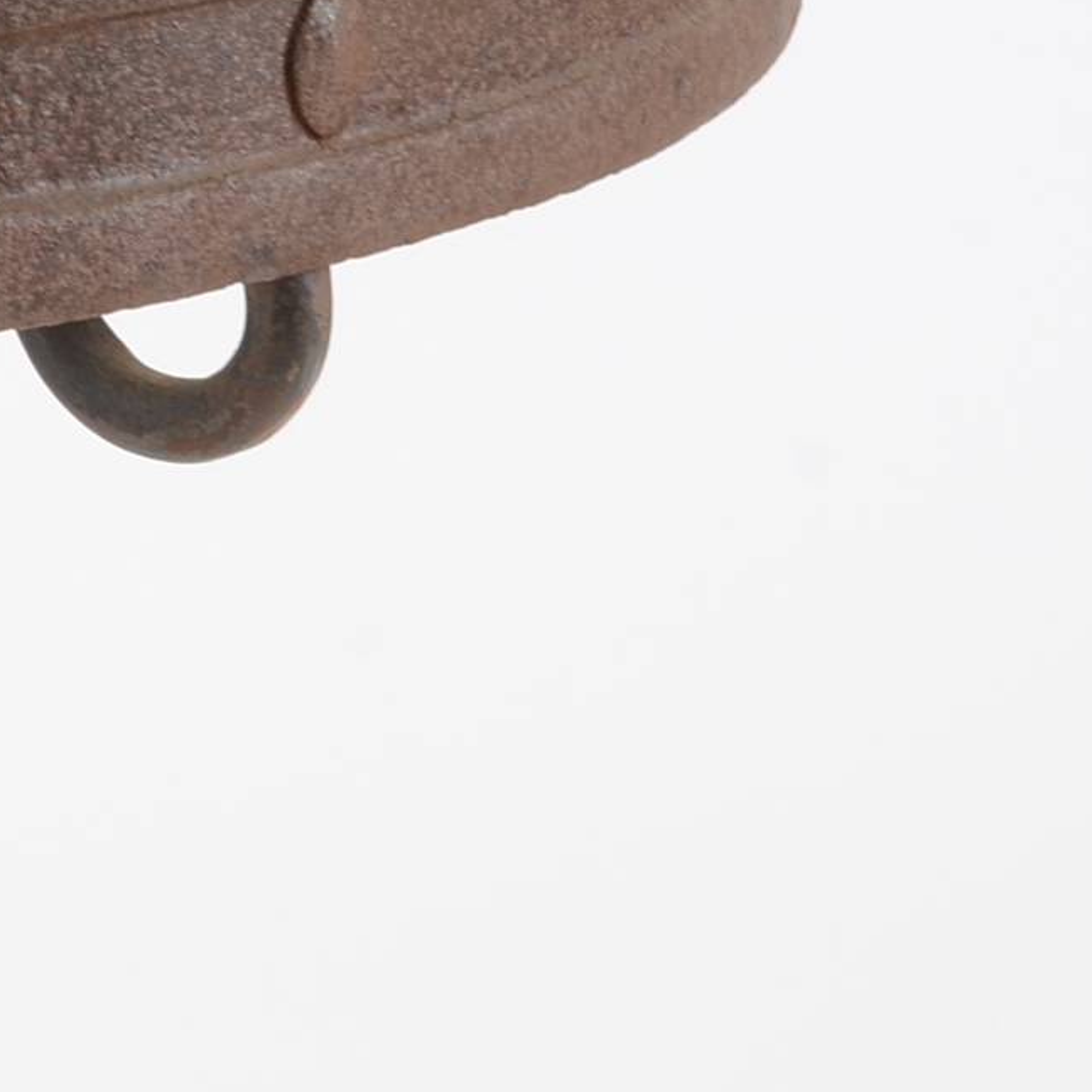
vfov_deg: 3.4
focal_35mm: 509
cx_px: -805
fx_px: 18153
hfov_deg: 3.4
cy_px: 287
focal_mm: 105
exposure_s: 1/125
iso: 200
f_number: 11
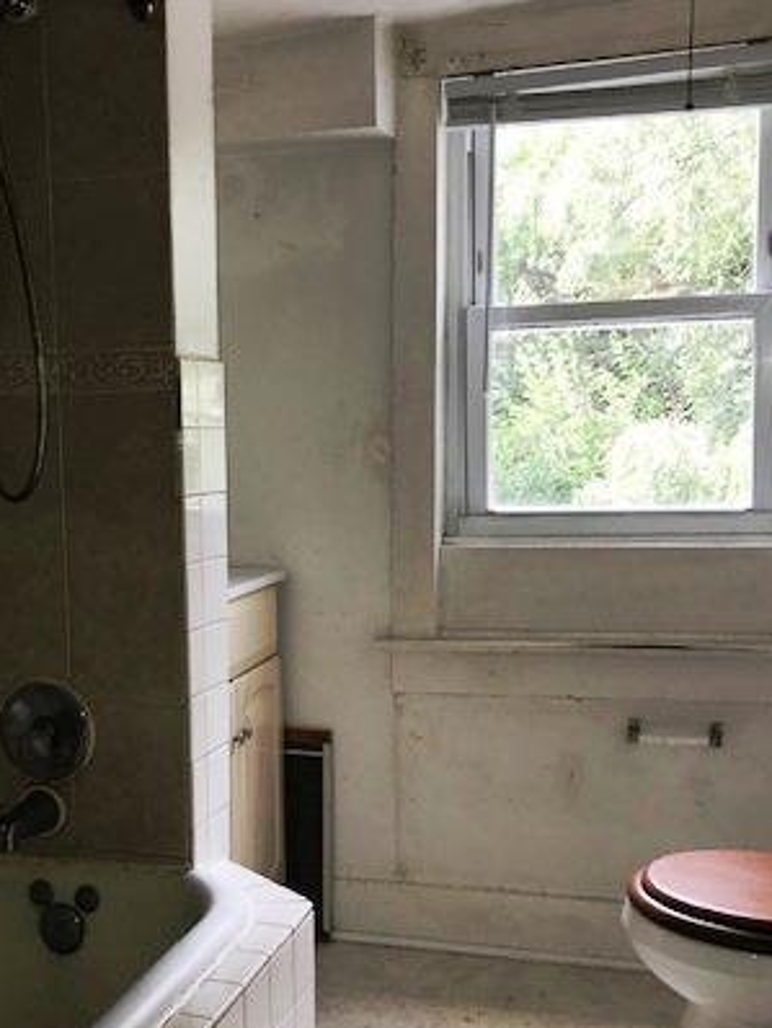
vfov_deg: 41.9
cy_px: 612
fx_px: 1337
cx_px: 281
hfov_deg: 32.0
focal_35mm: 45
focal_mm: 3.99
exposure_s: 1/63
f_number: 1.8
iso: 20
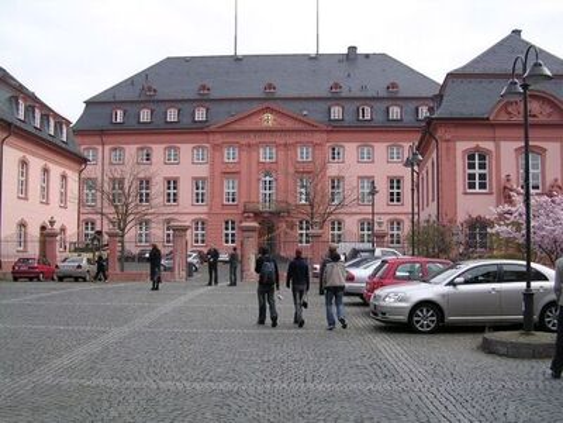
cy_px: 212
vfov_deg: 37.7
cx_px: 282
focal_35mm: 38
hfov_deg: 49.0
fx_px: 618
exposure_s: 1/443
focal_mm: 5.8
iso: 100
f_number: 2.8
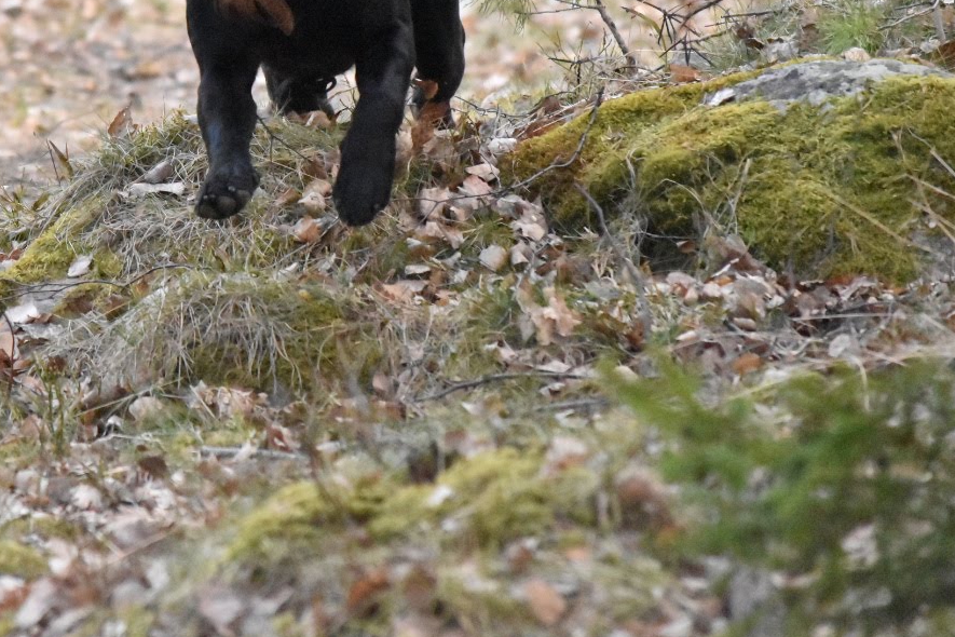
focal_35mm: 453
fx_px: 12014
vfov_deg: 3.0
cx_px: 111
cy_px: 77
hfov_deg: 4.5
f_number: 5
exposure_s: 1/3200
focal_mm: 165
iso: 6400
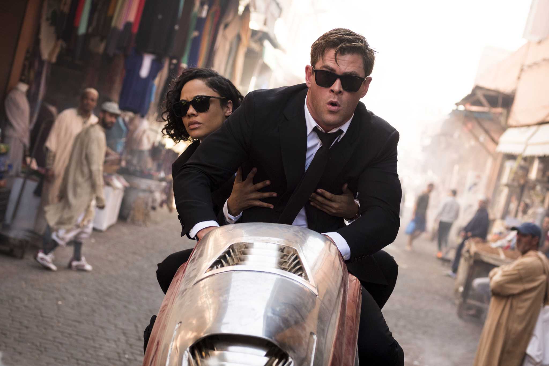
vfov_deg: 18.2
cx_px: 274
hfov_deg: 27.0
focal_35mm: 75
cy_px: 183
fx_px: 1144
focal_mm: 50
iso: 400
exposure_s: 1/1000
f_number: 3.2
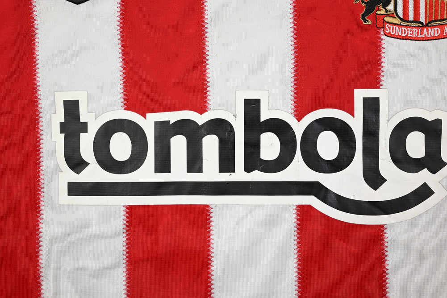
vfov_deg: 40.0
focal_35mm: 33
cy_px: 149
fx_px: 410
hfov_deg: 57.2
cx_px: 224
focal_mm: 33
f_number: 4.8
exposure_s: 1/125
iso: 200
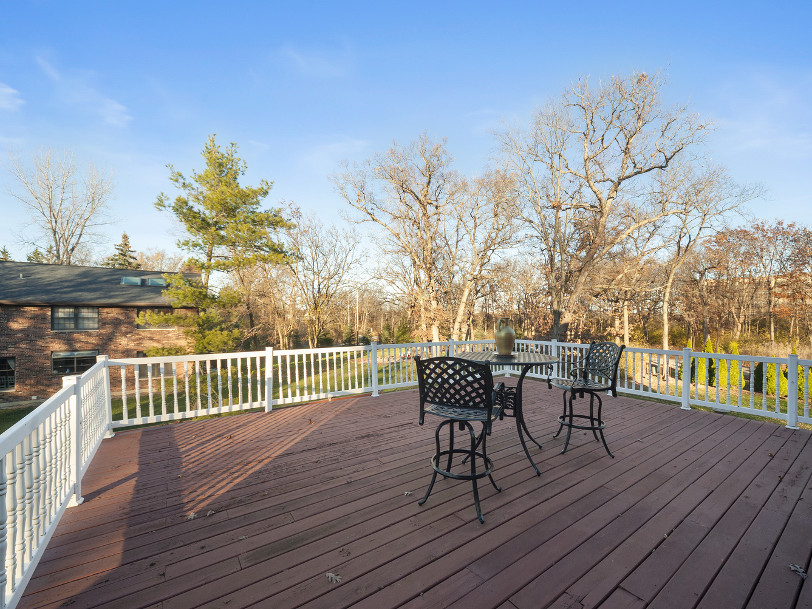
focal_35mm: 14
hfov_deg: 102.0
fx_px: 328
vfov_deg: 85.7
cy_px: 296
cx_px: 413
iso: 400
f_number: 8
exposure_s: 1/200
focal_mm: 12
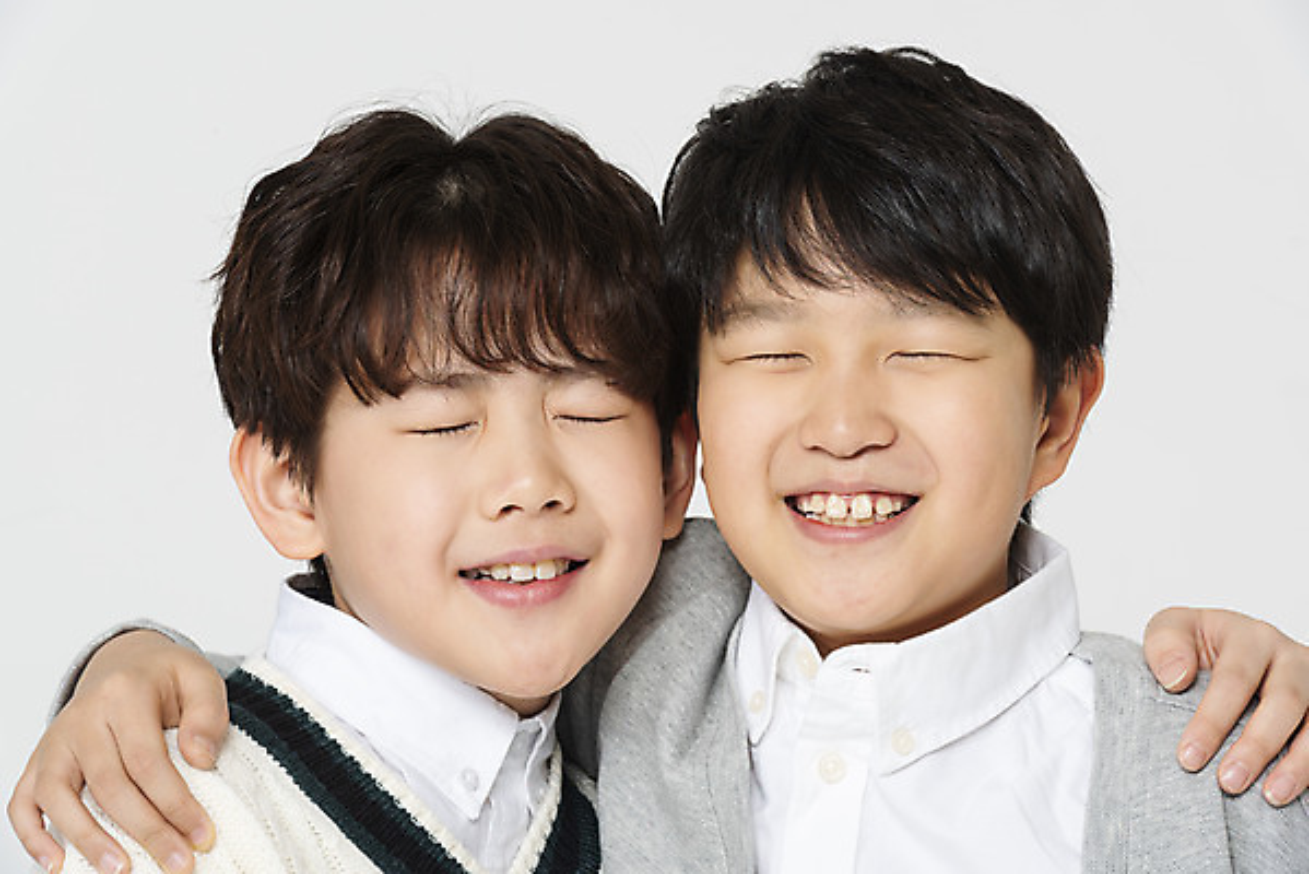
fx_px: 7275
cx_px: 654
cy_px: 437
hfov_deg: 10.3
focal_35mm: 200
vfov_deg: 6.9
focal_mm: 200
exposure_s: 1/125
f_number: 16
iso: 100
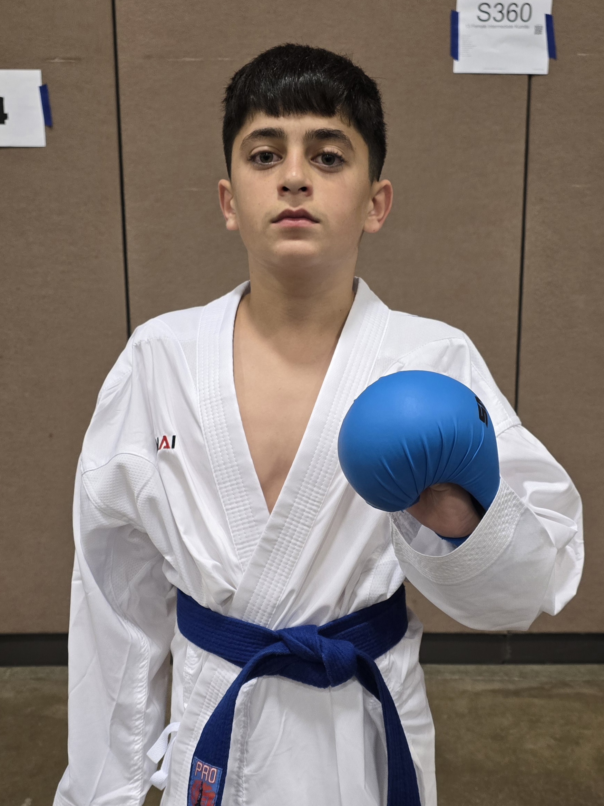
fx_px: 535
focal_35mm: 23
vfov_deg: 73.9
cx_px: 302
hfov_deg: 58.9
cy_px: 403
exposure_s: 1/120
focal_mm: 6.3
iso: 320
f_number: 1.7
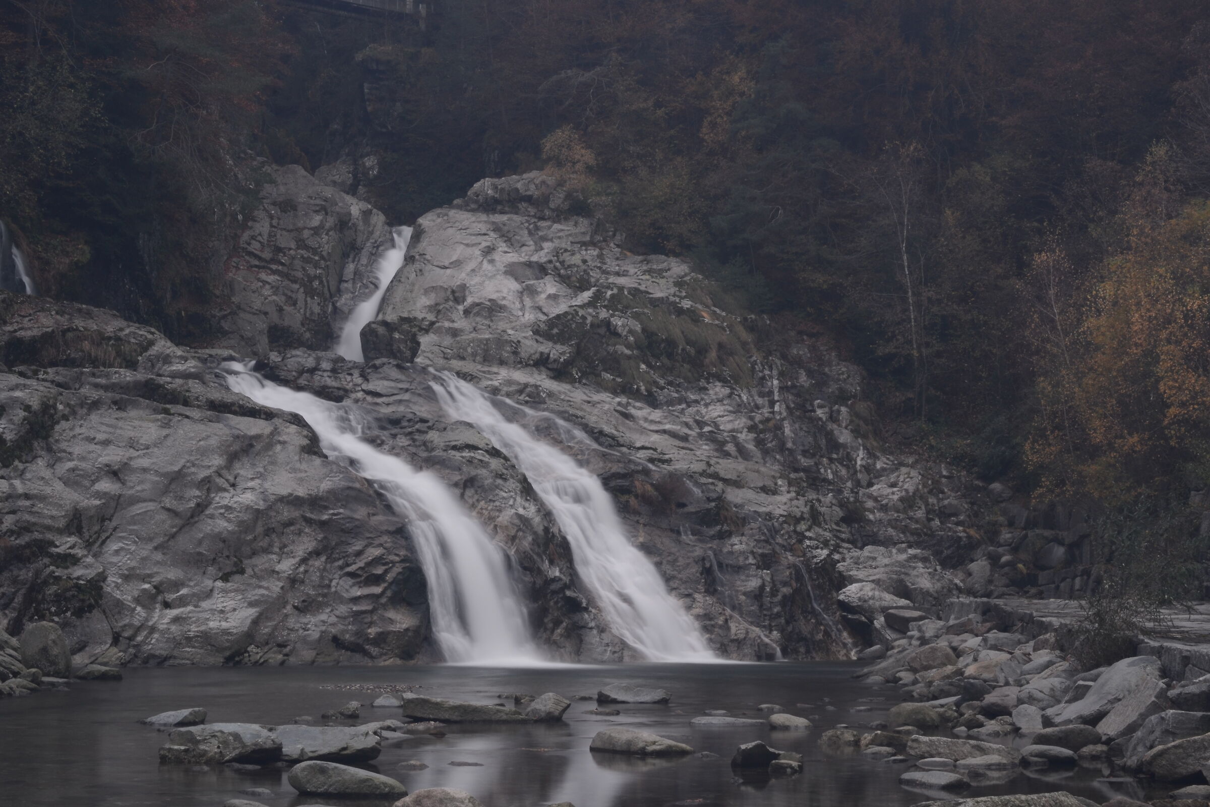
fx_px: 1764
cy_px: 404
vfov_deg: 25.8
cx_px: 605
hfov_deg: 37.9
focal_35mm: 52
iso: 100
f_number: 18
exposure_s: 6
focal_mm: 35
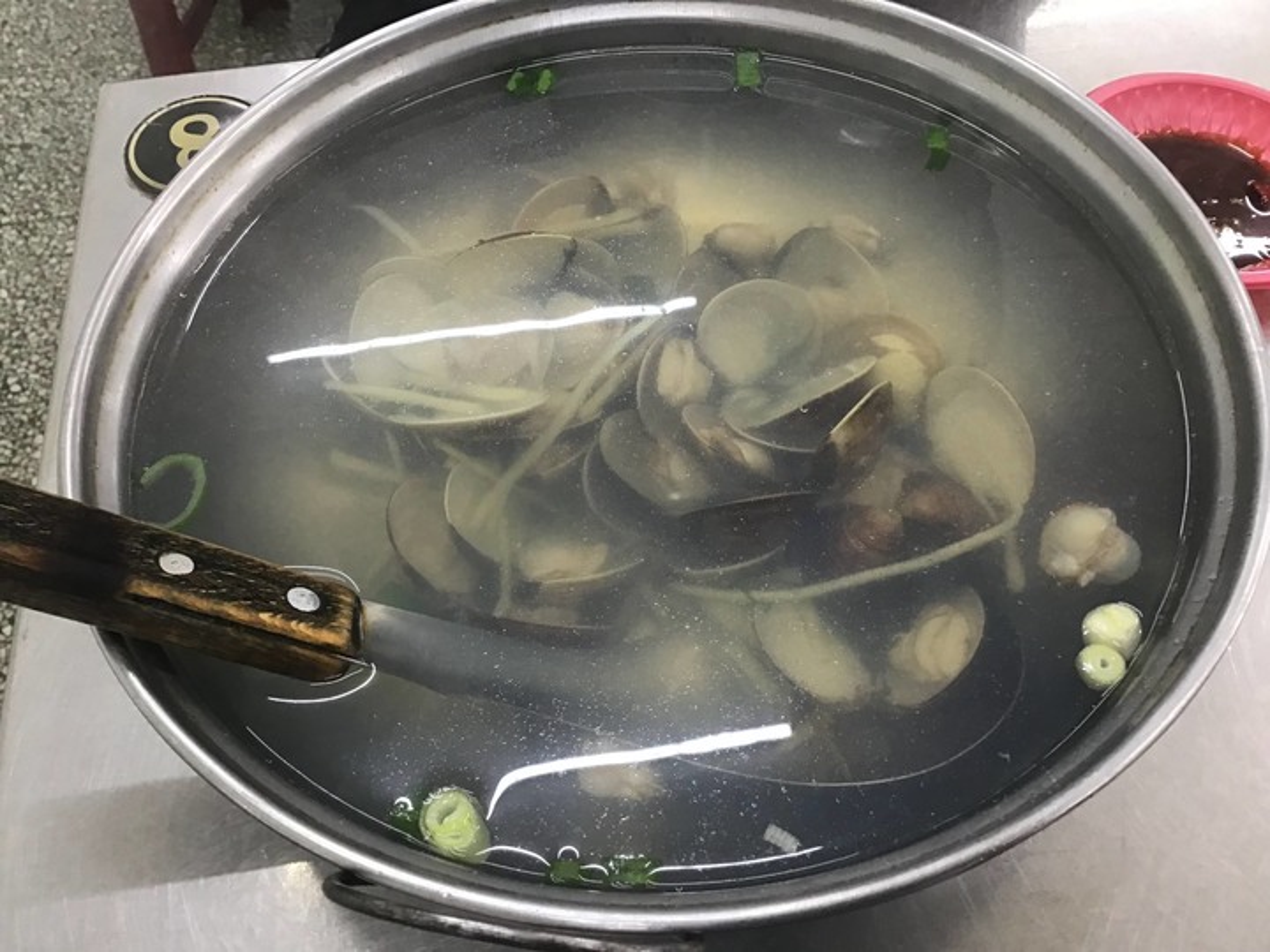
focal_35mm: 31
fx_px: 1137
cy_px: 476
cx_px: 635
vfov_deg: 45.4
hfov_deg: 58.4
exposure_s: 1/30
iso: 80
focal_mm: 3.3
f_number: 2.4
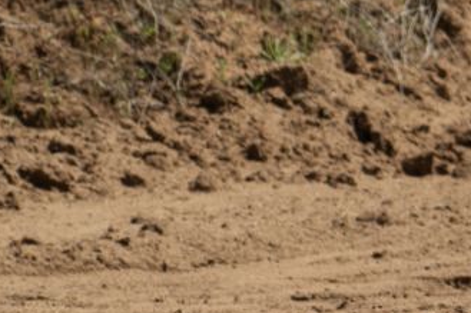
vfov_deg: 2.1
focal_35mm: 638
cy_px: -690
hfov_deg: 3.2
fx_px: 8343
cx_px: 1436
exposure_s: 1/500
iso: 160
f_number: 4.5
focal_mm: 82
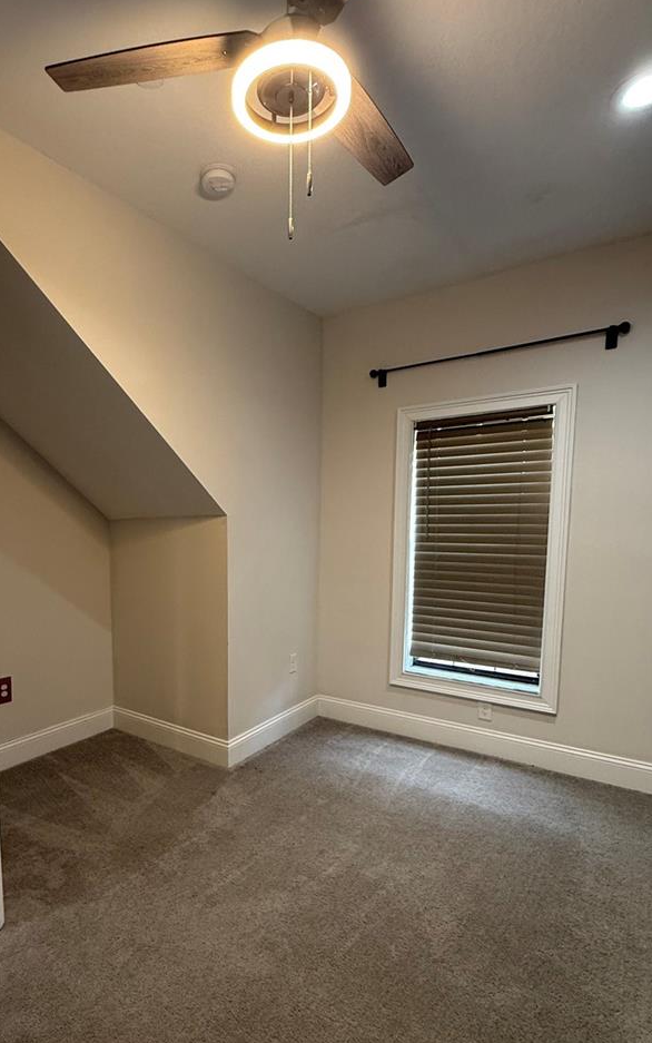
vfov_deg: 87.6
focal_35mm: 19
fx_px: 540
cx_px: 247
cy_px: 583
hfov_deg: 61.5
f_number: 2.2
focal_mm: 2.22
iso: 200
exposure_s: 1/60
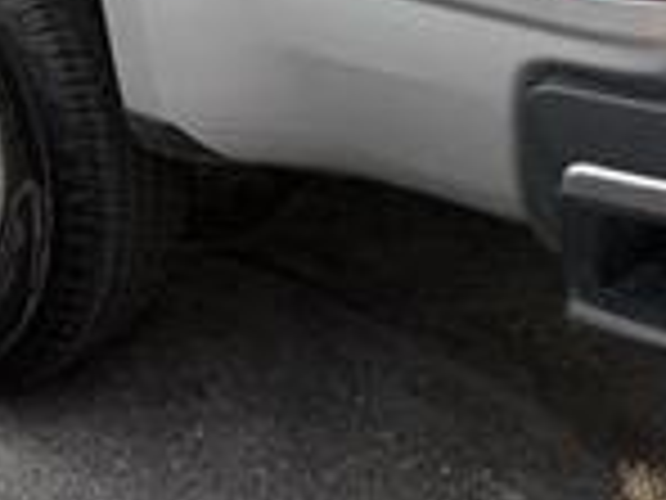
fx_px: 1578
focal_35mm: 82
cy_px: -230
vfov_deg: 16.5
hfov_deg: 23.1
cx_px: 40
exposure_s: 1/943
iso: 80
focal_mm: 6.76
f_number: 1.78
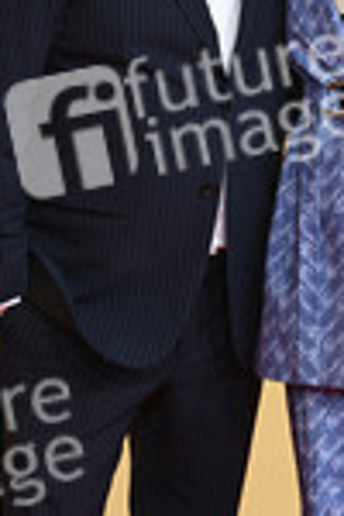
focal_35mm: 200
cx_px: 282
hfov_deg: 6.9
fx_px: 2866
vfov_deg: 10.3
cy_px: 289
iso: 400
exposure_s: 1/160
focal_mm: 75
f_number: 5.6
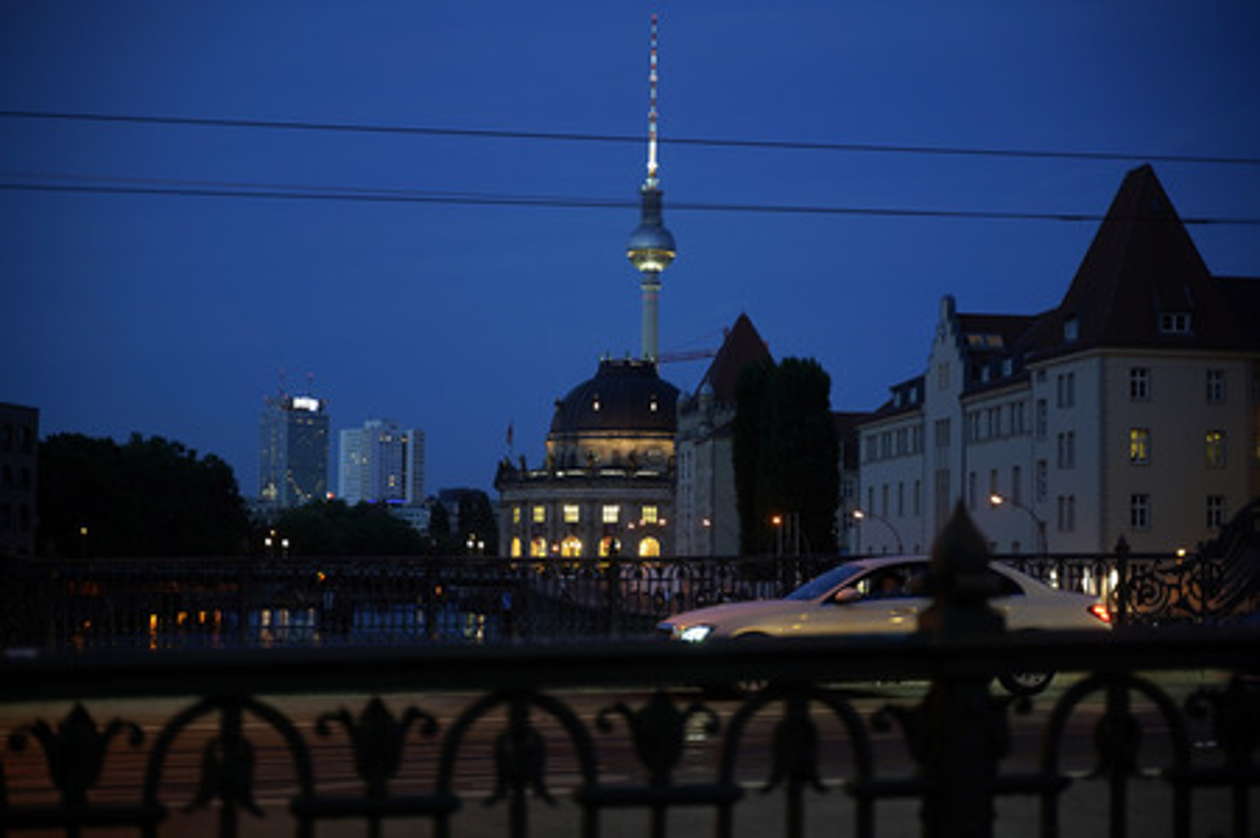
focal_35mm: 64
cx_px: 630
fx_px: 2238
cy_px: 419
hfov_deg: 31.4
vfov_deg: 21.2
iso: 640
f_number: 2.8
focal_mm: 64
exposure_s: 1/15
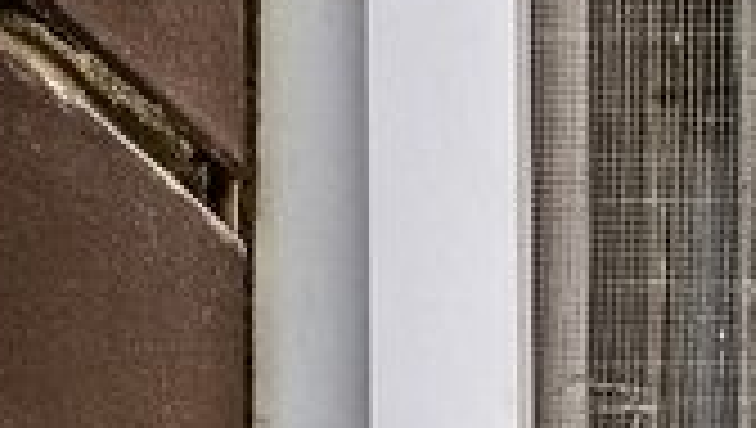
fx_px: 24728
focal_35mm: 1232
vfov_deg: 1.0
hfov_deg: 1.7
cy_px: 1372
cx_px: 2272
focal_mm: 165
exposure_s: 1/500
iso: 280
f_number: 6
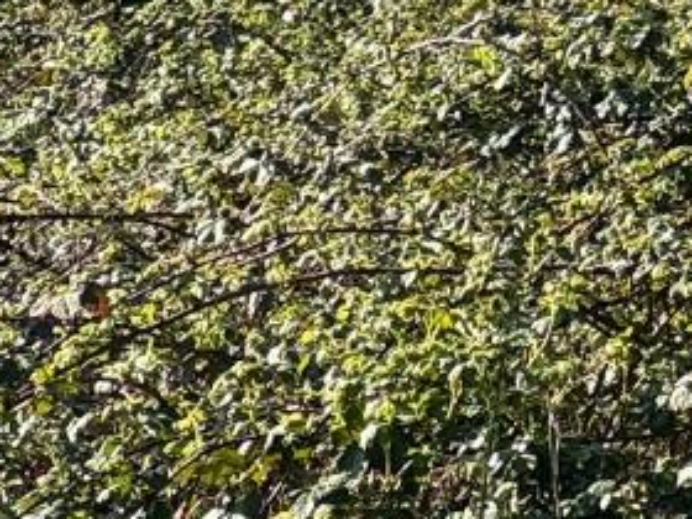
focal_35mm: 413
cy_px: -765
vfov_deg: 3.5
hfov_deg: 4.7
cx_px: 1584
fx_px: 8256
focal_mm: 9
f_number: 2.8
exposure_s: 1/314
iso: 25
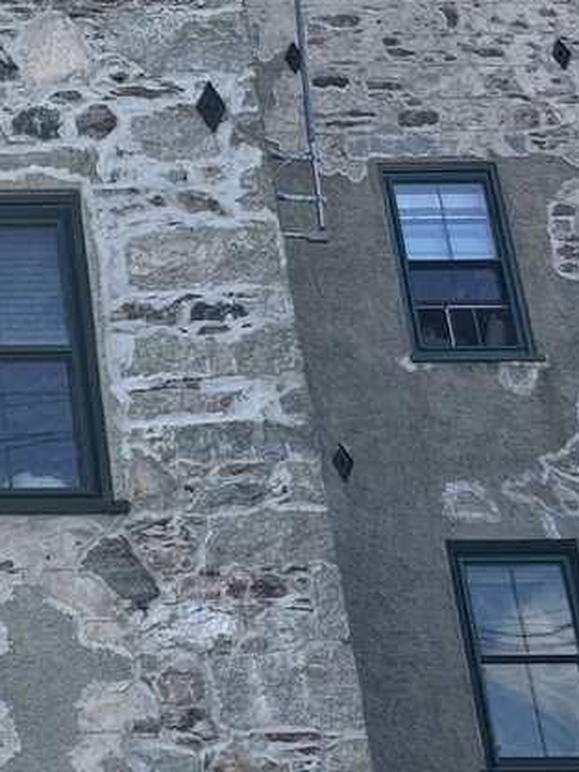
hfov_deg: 14.7
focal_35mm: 92
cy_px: 239
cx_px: -357
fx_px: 2051
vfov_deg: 21.2
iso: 32
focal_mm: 5.1
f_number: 1.6
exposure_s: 1/916
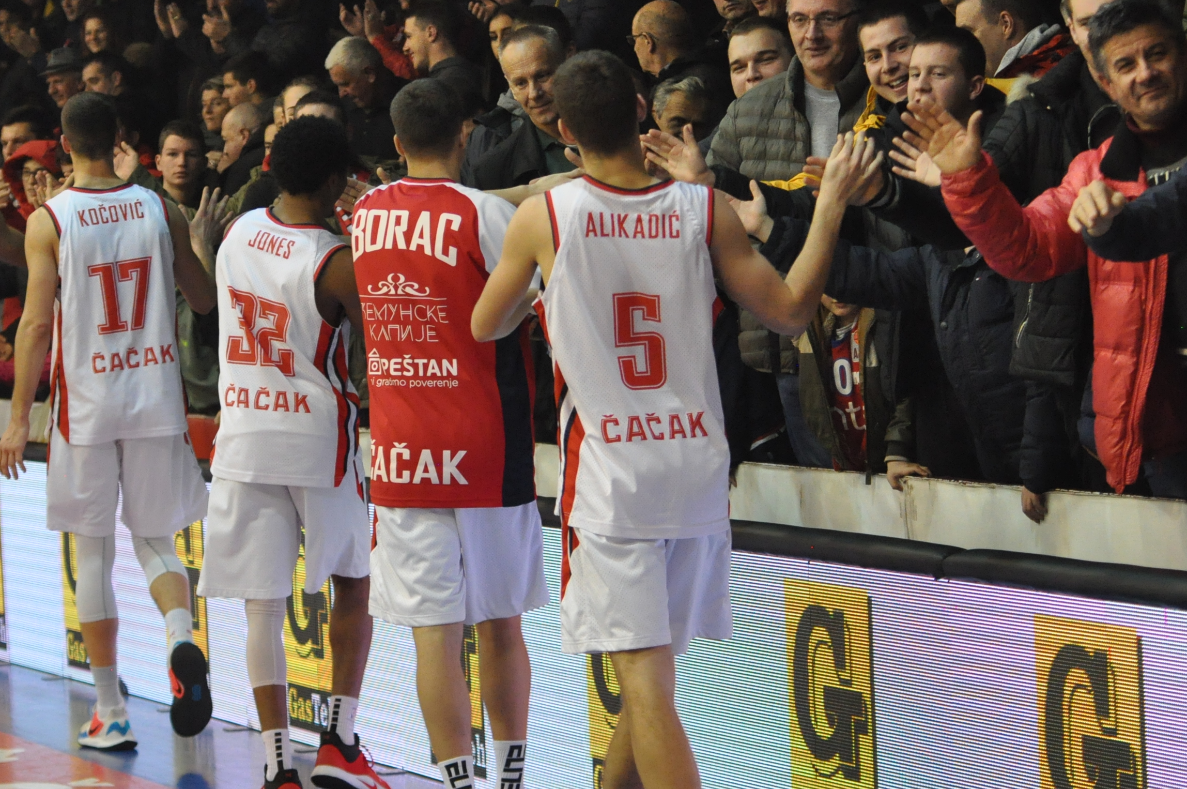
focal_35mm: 147
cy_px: 409
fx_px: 4841
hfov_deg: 14.0
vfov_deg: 9.3
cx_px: 449
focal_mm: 70
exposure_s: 1/640
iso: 2500
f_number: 2.8
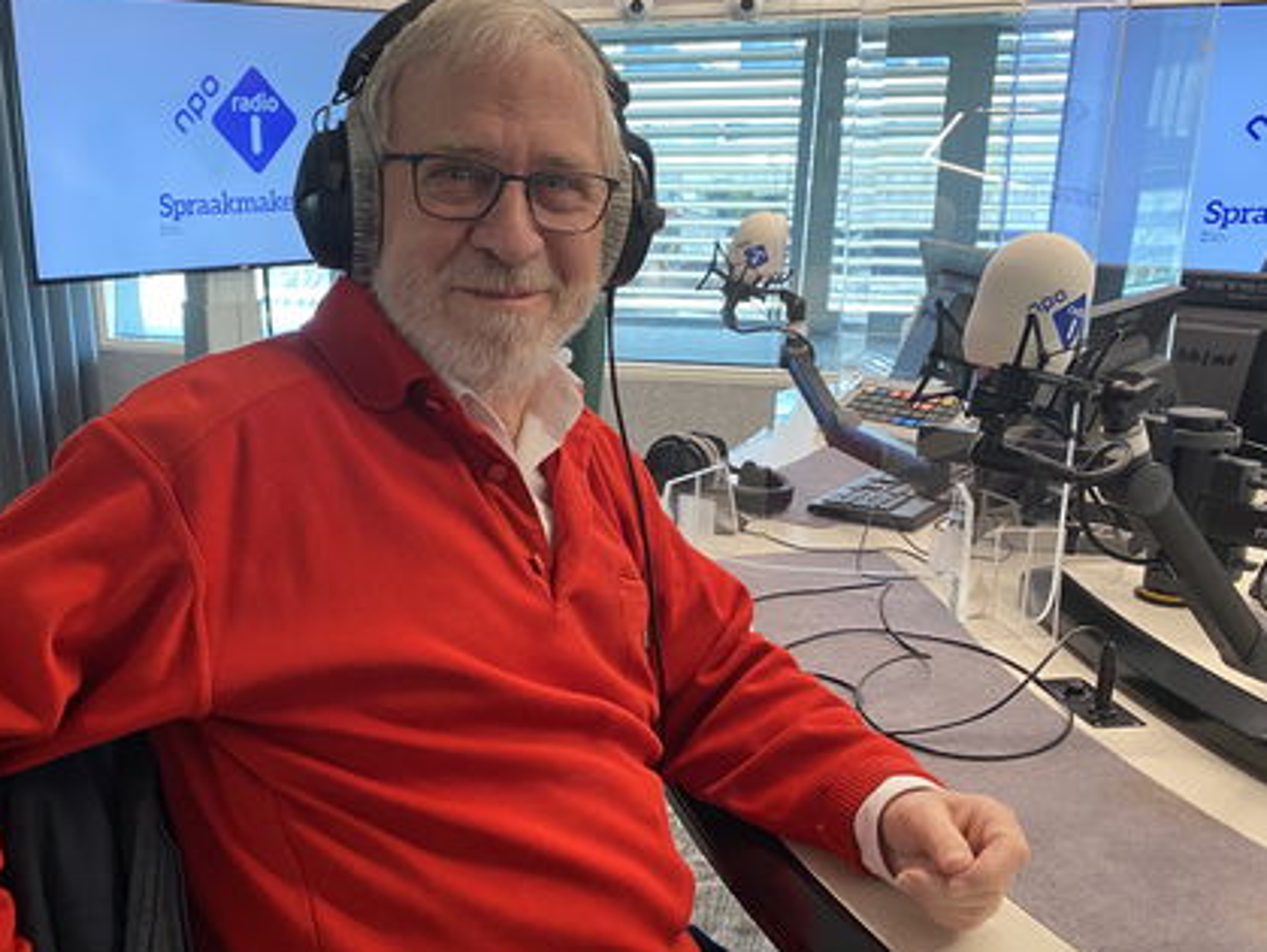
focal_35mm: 35
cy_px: 547
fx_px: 1282
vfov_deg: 40.7
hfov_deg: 51.7
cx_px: 432
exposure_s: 1/50
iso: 250
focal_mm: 4.25
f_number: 1.8
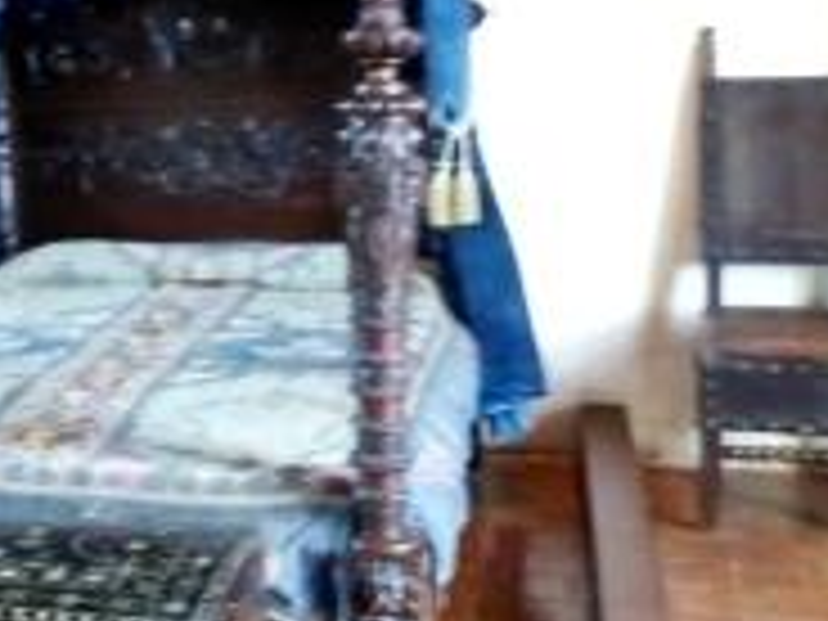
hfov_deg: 30.7
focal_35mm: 61
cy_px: 90
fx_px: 1459
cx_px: 130
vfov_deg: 23.5
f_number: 3.3
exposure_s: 1/15
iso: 800
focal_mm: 4.3
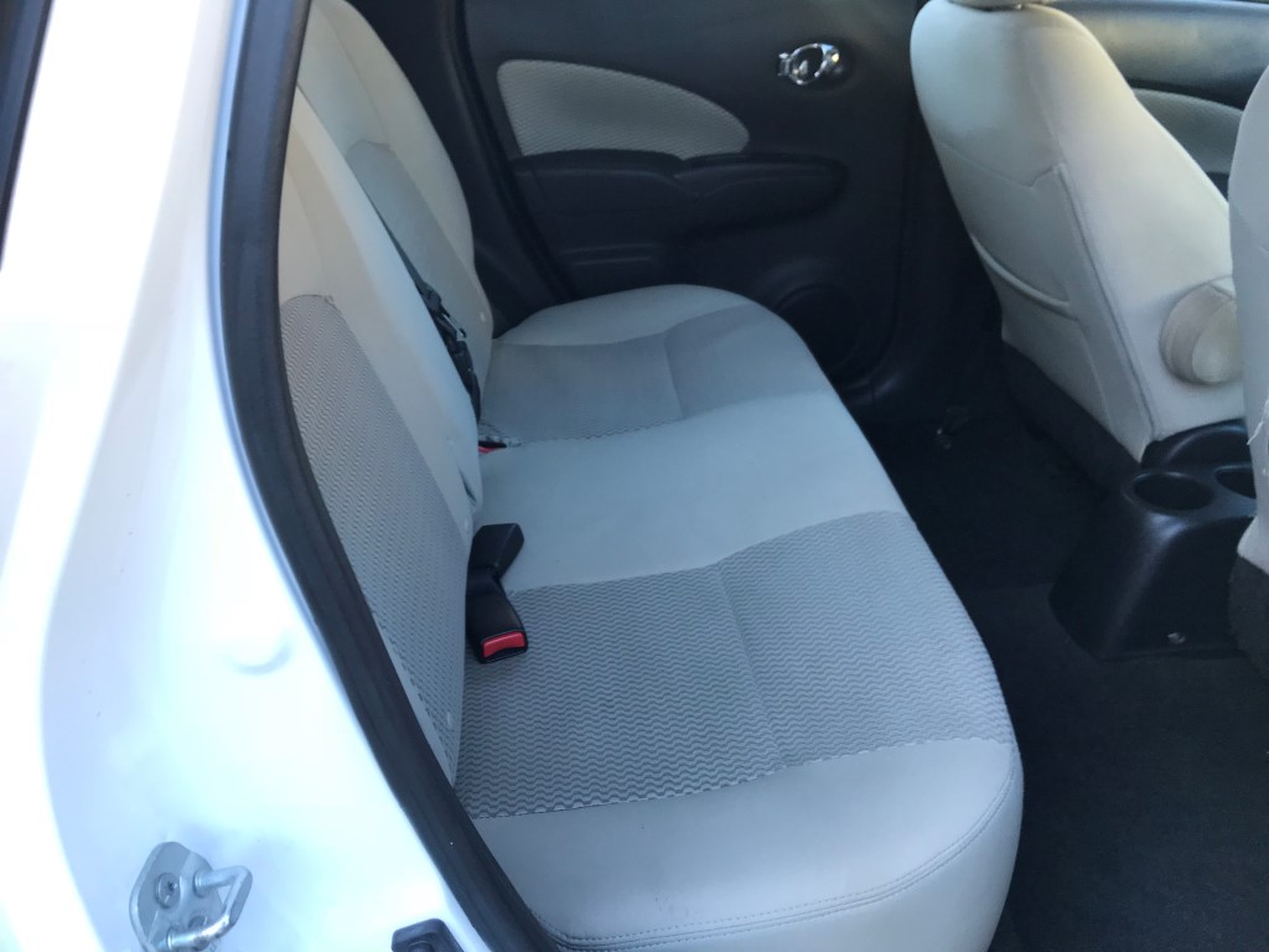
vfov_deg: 49.7
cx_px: 634
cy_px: 476
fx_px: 1026
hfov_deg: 63.4
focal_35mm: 28
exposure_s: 1/90
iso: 32
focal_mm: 3.99
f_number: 1.8
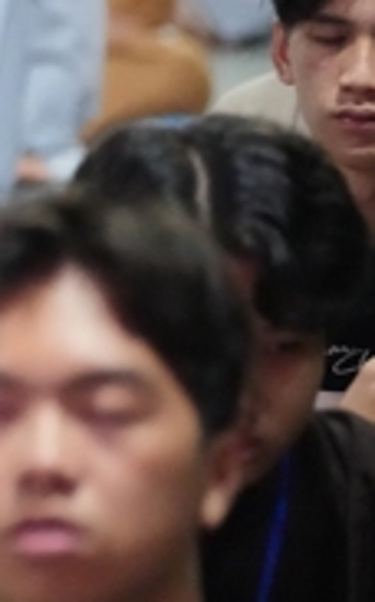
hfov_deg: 2.7
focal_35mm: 489
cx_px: -632
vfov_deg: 4.3
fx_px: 8015
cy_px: 81
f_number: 2.8
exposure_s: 1/200
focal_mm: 135
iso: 20000
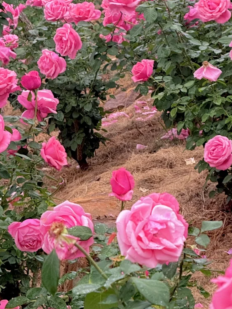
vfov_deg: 8.5
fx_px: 2083
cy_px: 84
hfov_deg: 6.4
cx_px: 166
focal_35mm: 233
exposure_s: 1/99
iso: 125
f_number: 2.8
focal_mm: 15.66
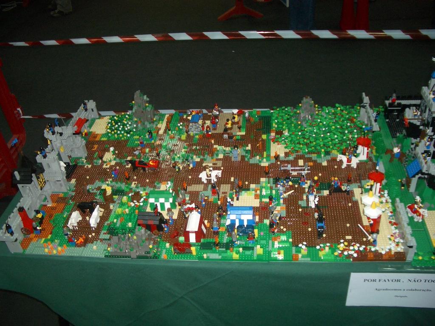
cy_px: 163
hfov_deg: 52.6
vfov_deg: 40.7
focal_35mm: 35
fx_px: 440
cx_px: 218
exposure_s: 1/60
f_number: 2.6
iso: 100
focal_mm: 5.8
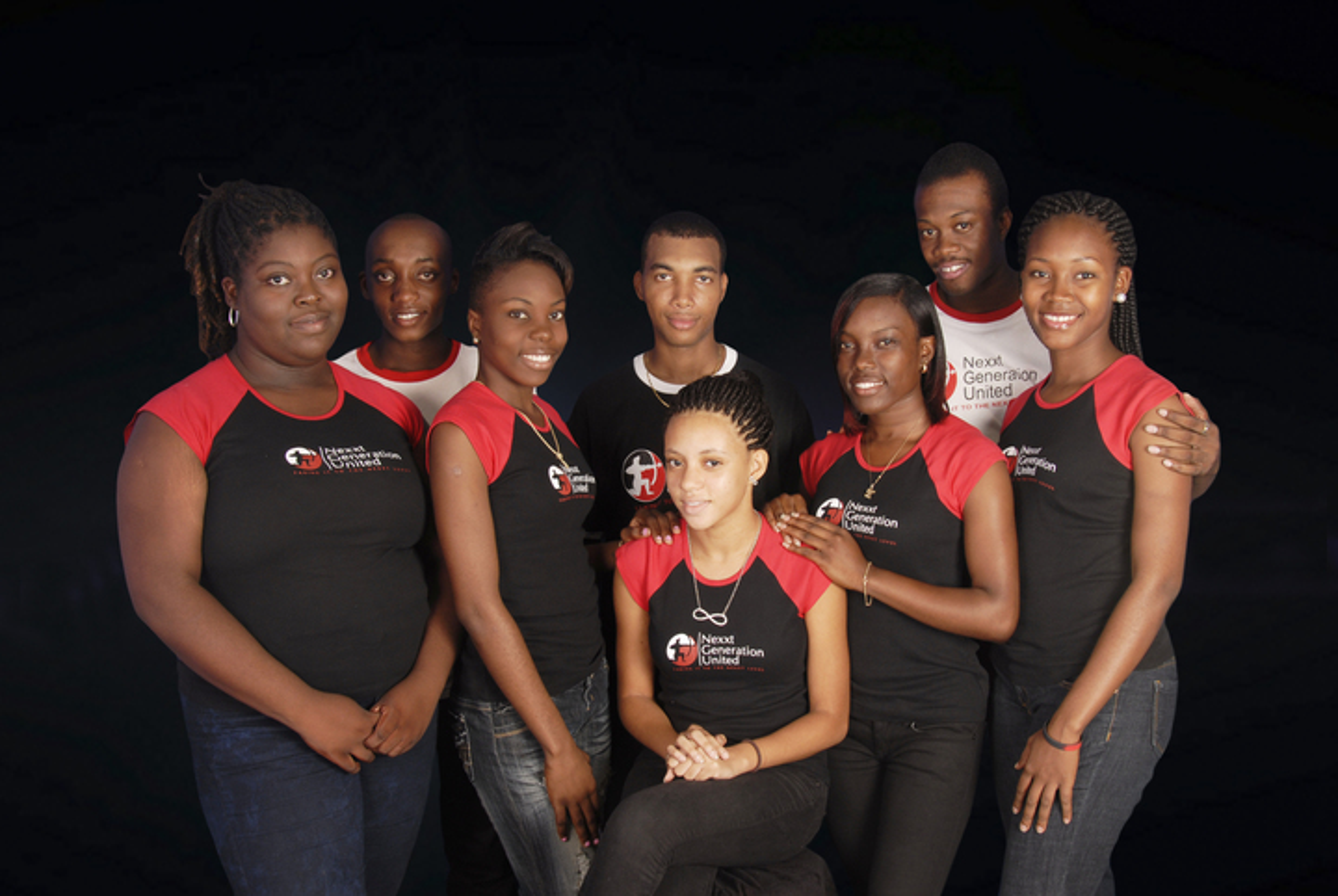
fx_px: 1451
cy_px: 448
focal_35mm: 39
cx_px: 669
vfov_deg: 34.3
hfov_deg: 49.5
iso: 125
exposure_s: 1/60
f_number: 6.7
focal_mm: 26
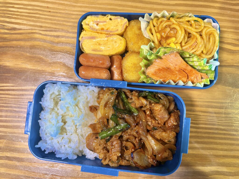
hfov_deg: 67.3
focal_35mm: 26
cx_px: 120
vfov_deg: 53.1
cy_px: 90
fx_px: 180
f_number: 1.6
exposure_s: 1/62
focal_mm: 5.96
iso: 125
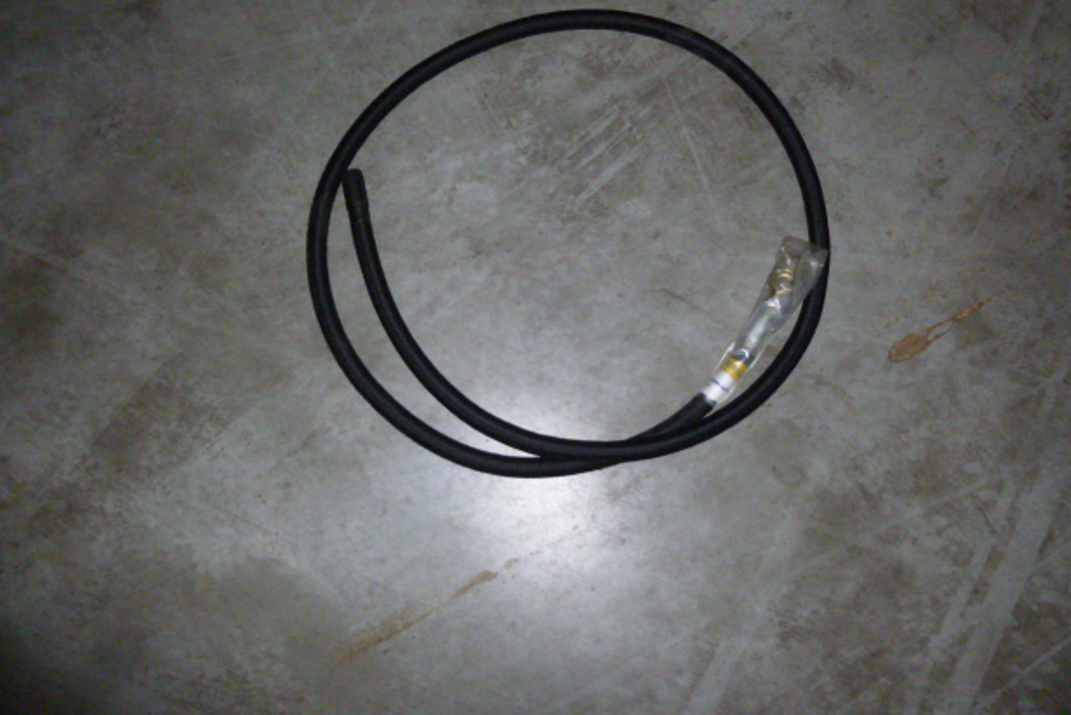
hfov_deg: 67.4
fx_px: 803
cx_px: 536
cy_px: 320
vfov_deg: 47.9
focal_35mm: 27
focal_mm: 4.5
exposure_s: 1/125
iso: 400
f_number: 3.1
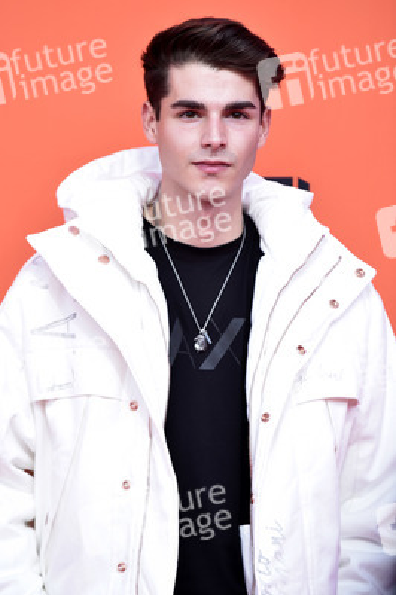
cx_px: 198
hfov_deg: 6.9
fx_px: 3305
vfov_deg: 10.3
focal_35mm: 200
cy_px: 298
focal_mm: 200
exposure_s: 1/250
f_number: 4
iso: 1250
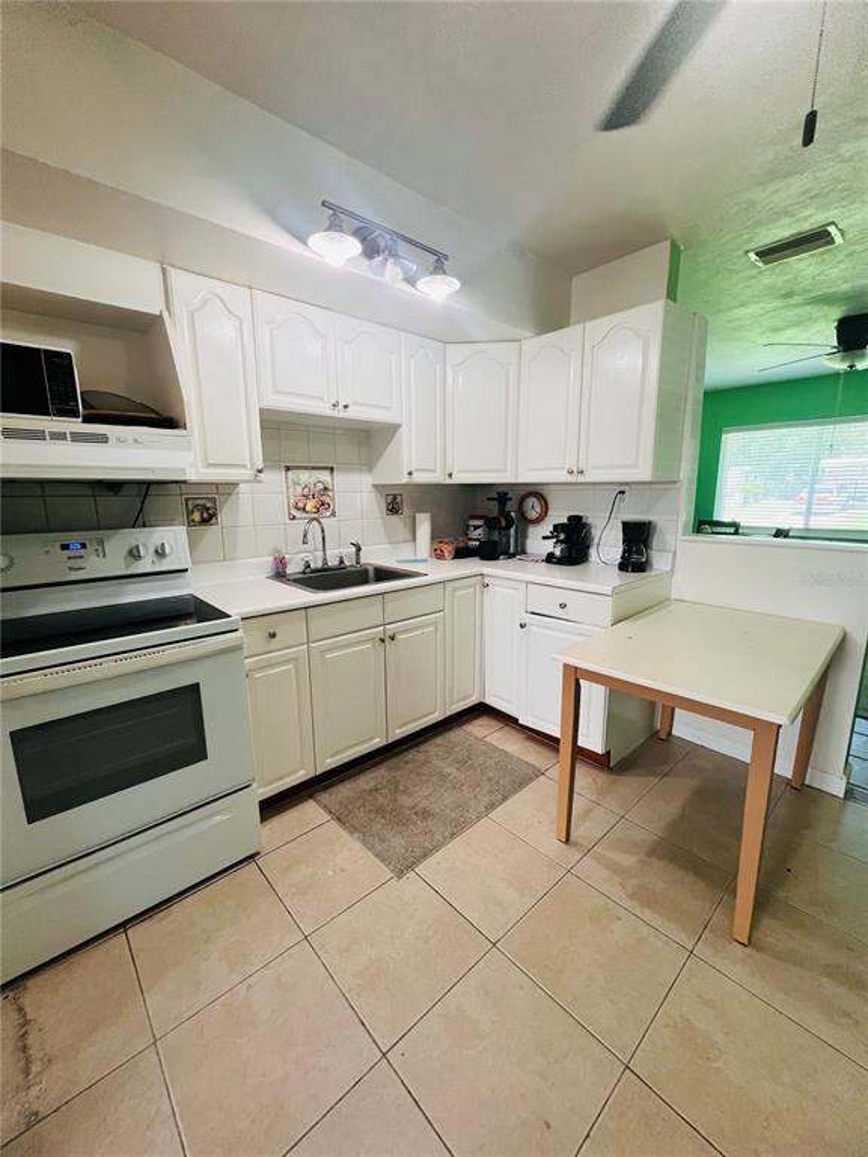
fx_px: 435
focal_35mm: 13
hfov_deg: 89.9
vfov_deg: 106.2
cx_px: 434
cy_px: 578
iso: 200
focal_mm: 1.57
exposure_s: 1/120
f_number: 1.8
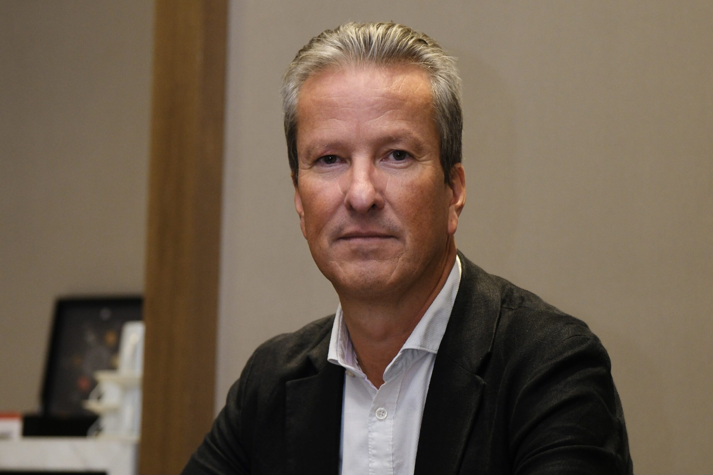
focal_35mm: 84
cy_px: 238
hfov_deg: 24.2
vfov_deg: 16.3
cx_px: 356
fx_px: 1663
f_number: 2.8
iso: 1250
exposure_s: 1/250
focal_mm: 56.3
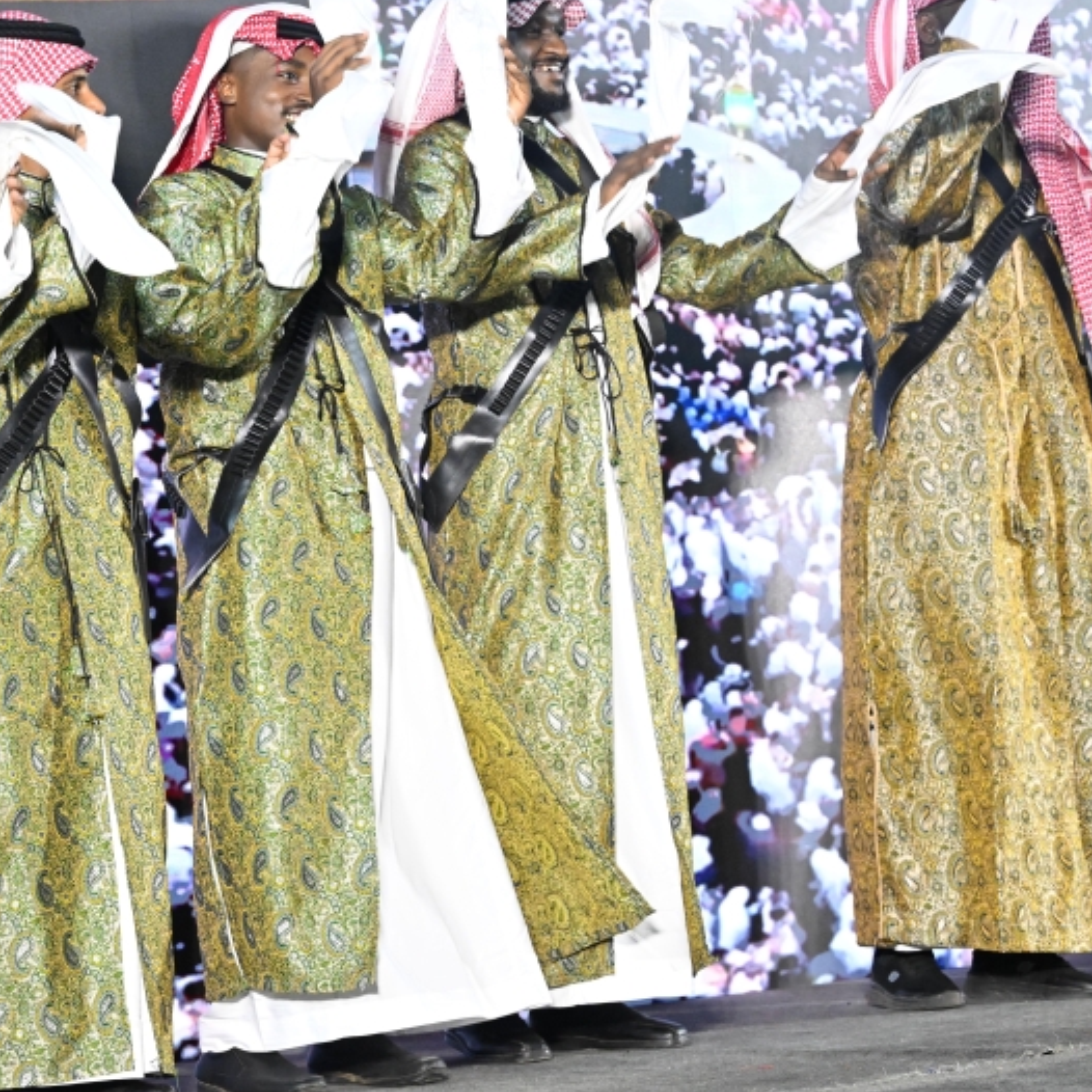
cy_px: 482
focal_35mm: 113
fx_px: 4033
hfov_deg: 15.2
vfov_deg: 15.4
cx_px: 89
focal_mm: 70
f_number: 4.5
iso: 8000
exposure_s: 1/400
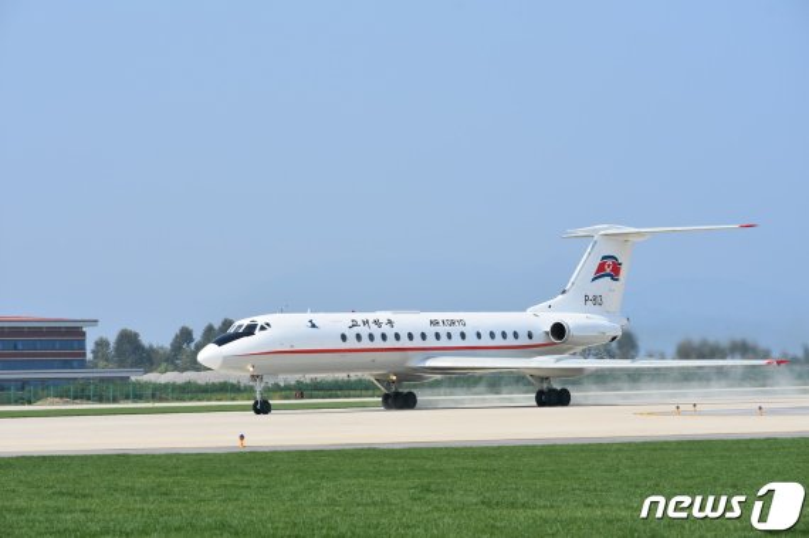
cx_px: 404
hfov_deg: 13.4
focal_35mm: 153
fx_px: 3435
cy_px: 269
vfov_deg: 9.0
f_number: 8
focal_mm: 102
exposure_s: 1/500
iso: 125
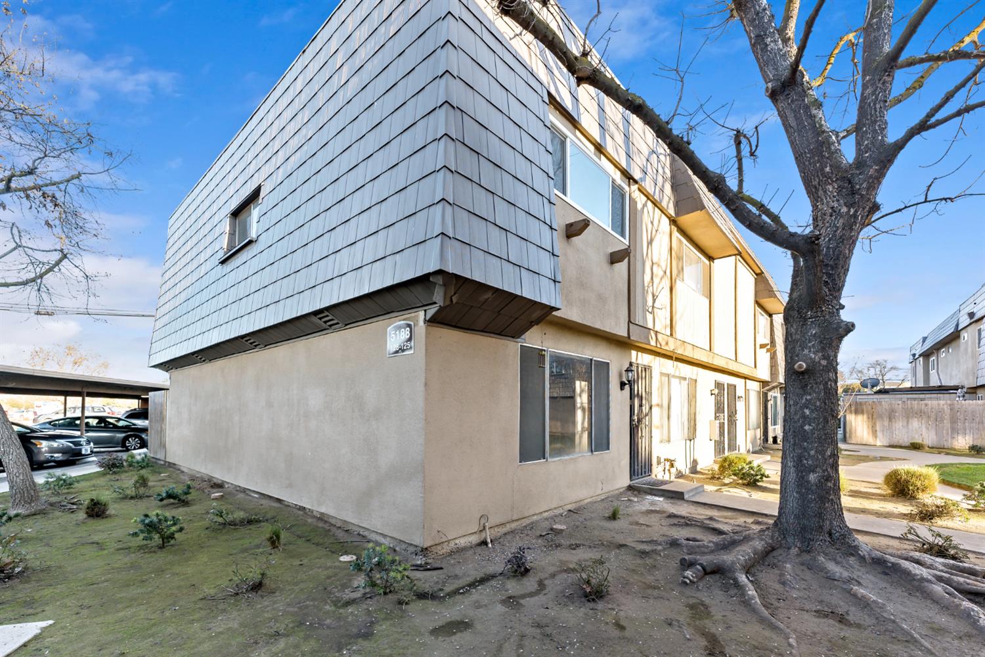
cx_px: 492
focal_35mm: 14
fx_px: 383
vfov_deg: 81.2
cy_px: 328
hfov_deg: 104.3
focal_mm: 14
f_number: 5
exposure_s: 1/100
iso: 80
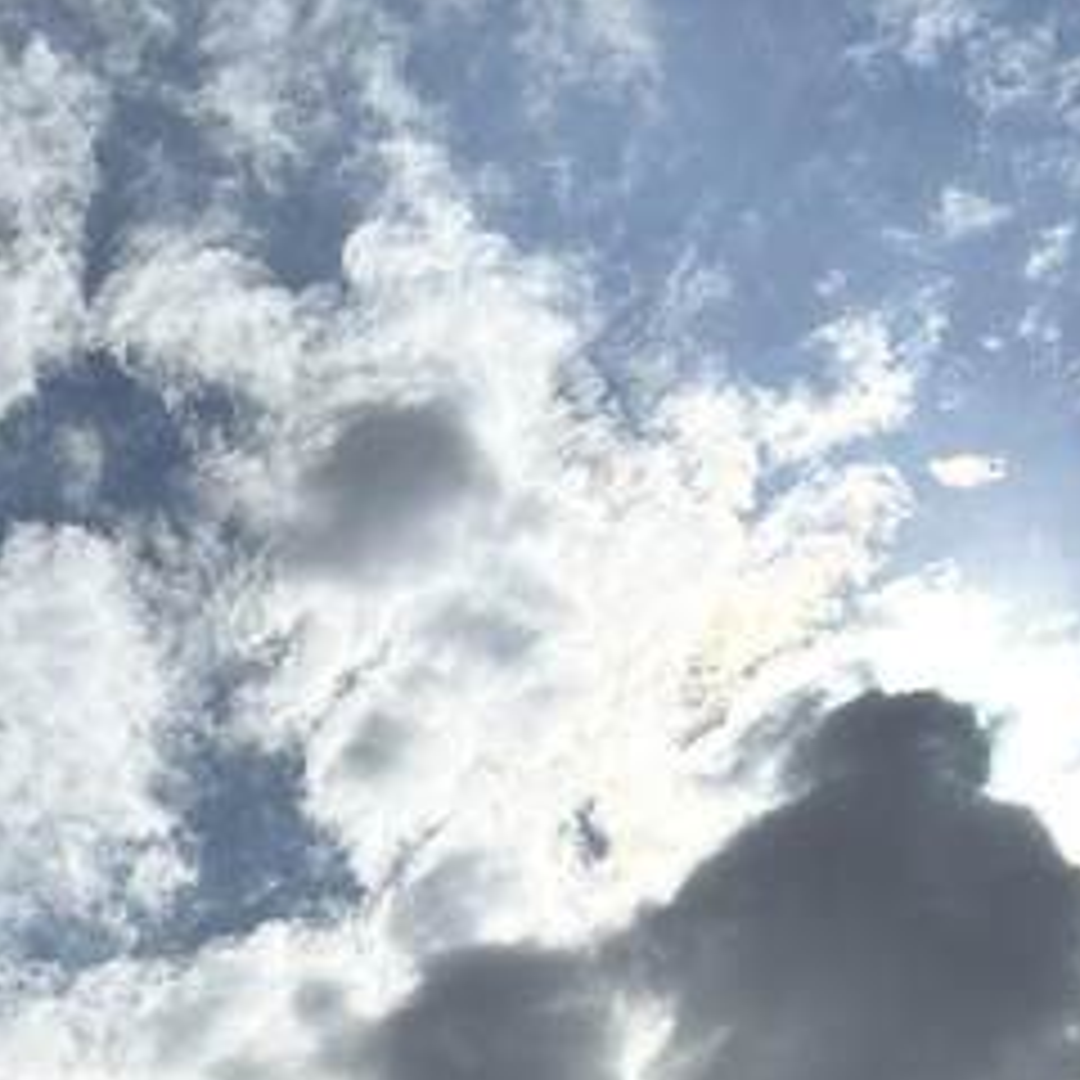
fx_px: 3000
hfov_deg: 20.0
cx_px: 90
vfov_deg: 18.6
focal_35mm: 85
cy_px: 1494
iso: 64
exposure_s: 1/29412
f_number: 1.78
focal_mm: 6.86
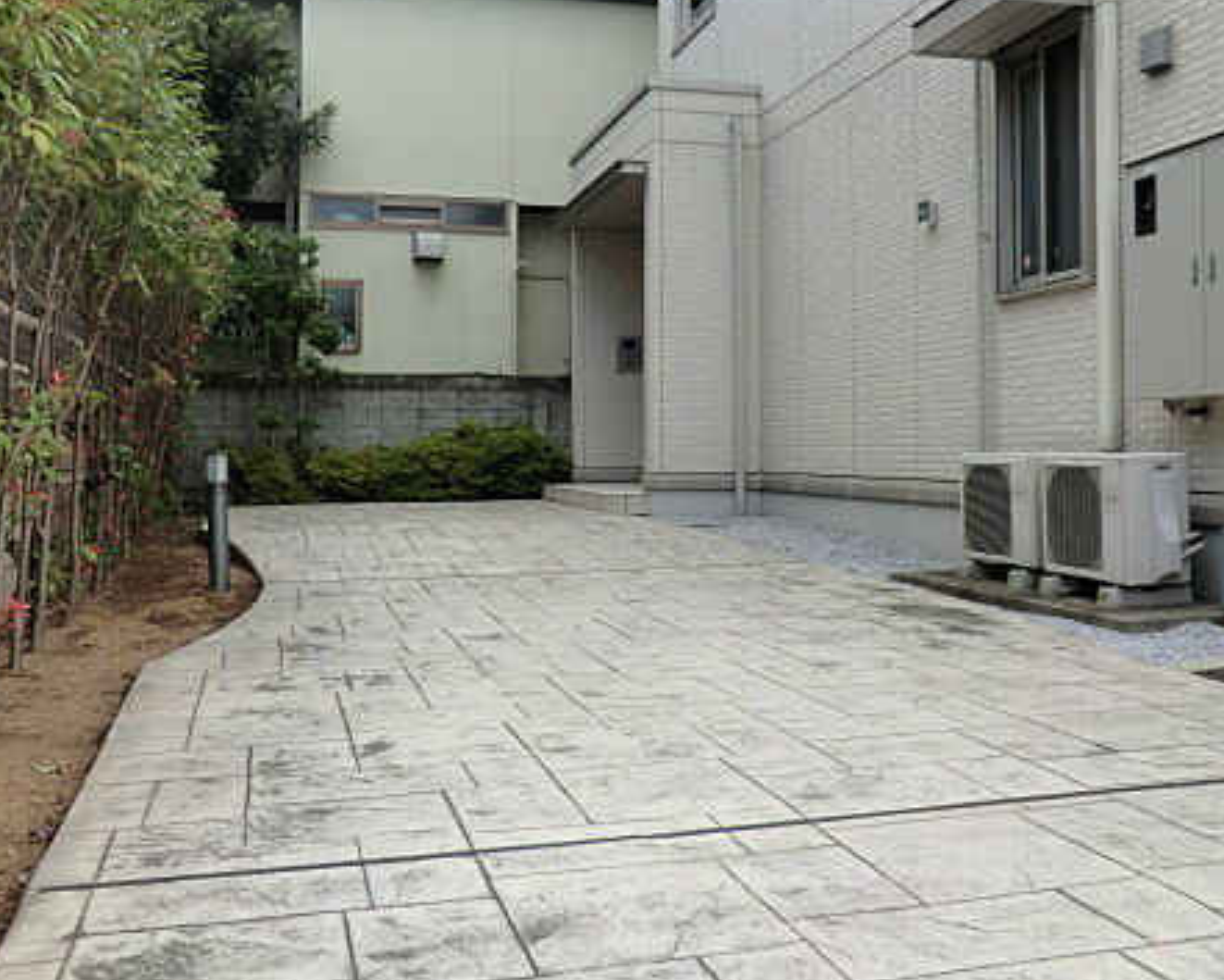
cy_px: 447
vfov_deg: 43.3
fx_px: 1232
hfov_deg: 52.8
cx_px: 608
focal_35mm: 34
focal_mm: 4.3
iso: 80
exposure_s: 1/400
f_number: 3.2
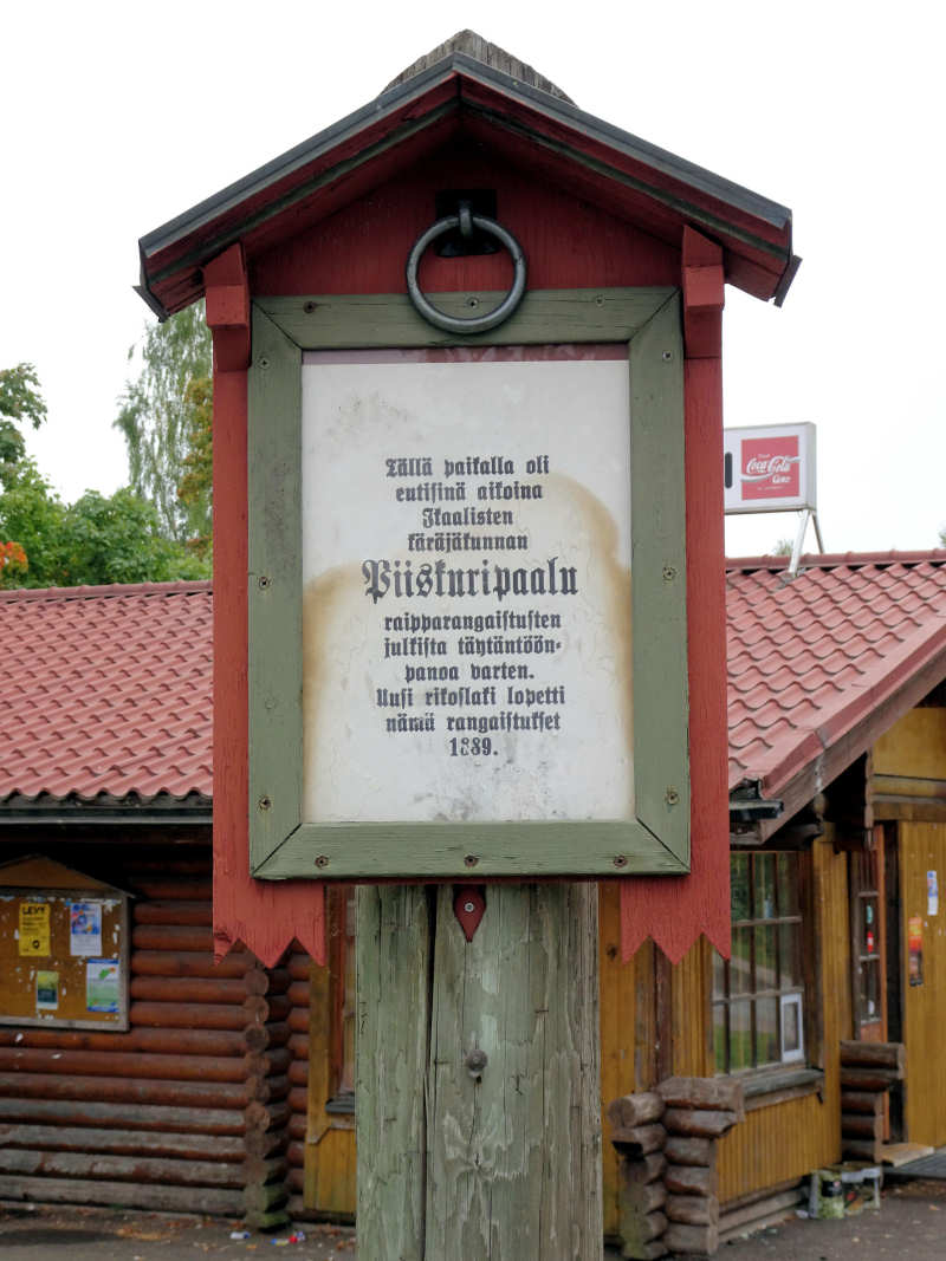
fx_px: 2260
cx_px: 473
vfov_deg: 31.2
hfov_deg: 23.6
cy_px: 630
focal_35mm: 62
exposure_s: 1/80
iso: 80
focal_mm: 10.59
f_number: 4.5
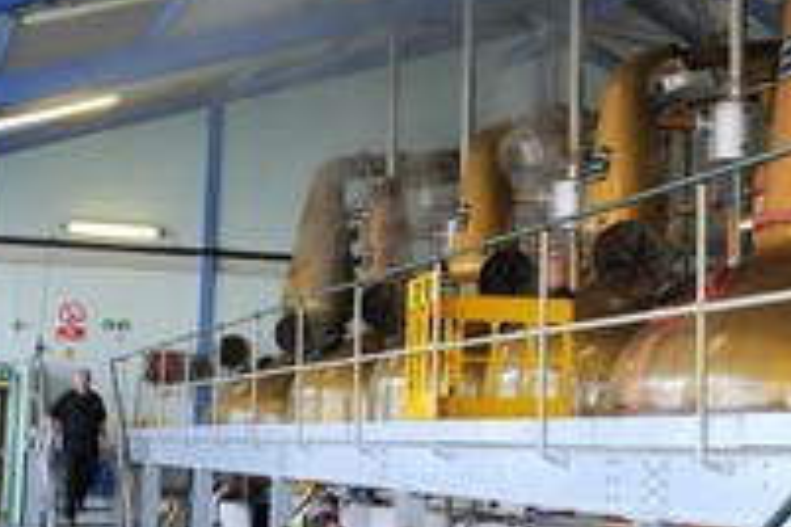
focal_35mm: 67
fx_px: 1472
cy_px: 240
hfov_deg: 28.9
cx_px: 708
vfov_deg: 20.3
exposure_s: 1/125
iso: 800
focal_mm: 32
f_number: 5.6
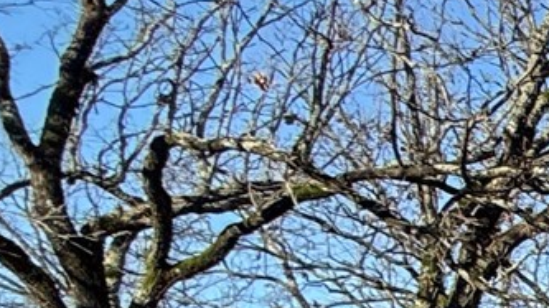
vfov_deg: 12.4
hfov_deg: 13.5
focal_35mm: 88
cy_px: 585
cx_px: 1443
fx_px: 1281
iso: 50
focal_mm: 2.22
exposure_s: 1/1259
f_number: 2.2
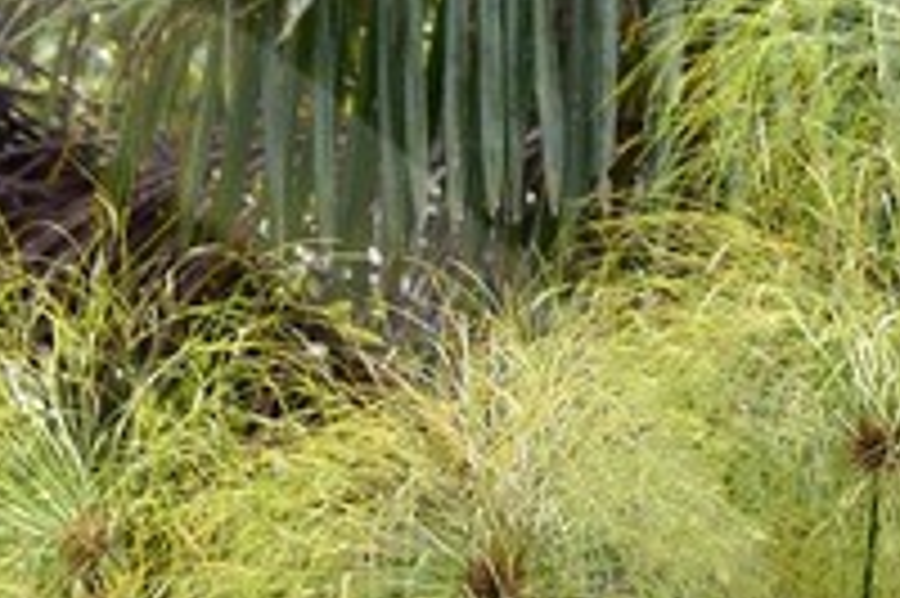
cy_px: 1583
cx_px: -792
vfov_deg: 1.4
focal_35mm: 978
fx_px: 24429
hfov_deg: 2.1
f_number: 7.1
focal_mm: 122
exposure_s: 1/500
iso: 800
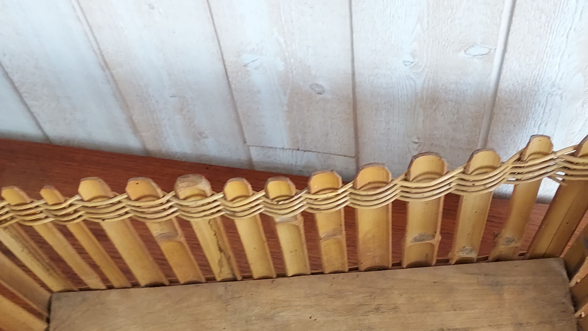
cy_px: 311
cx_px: 308
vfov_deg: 26.6
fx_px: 670
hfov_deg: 47.3
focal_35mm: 43
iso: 200
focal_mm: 4.6
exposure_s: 1/50
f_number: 1.8
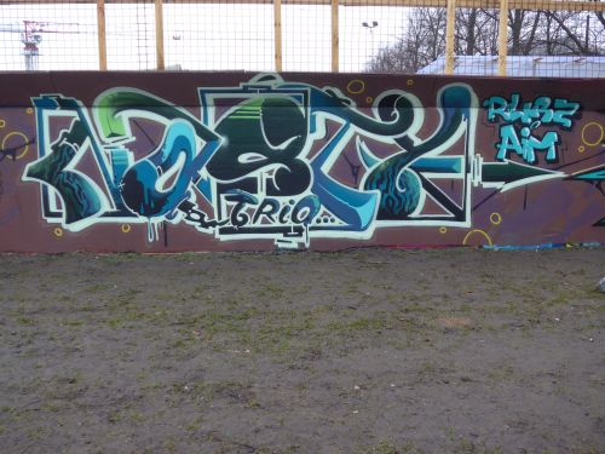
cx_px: 302
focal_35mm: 29
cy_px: 227
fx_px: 507
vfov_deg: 48.2
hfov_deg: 61.7
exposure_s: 1/125
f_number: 2
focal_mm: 6
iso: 80
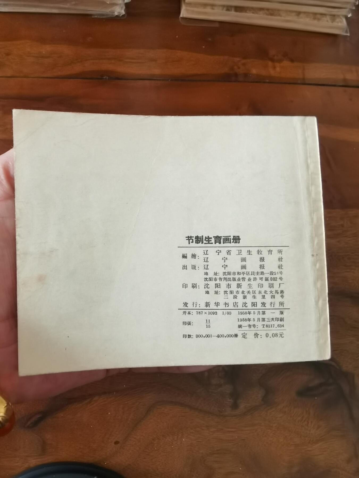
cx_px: 180
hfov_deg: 51.4
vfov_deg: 65.3
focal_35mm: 27
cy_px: 239
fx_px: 373
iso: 250
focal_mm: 2.26
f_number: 2.2
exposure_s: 1/33.3
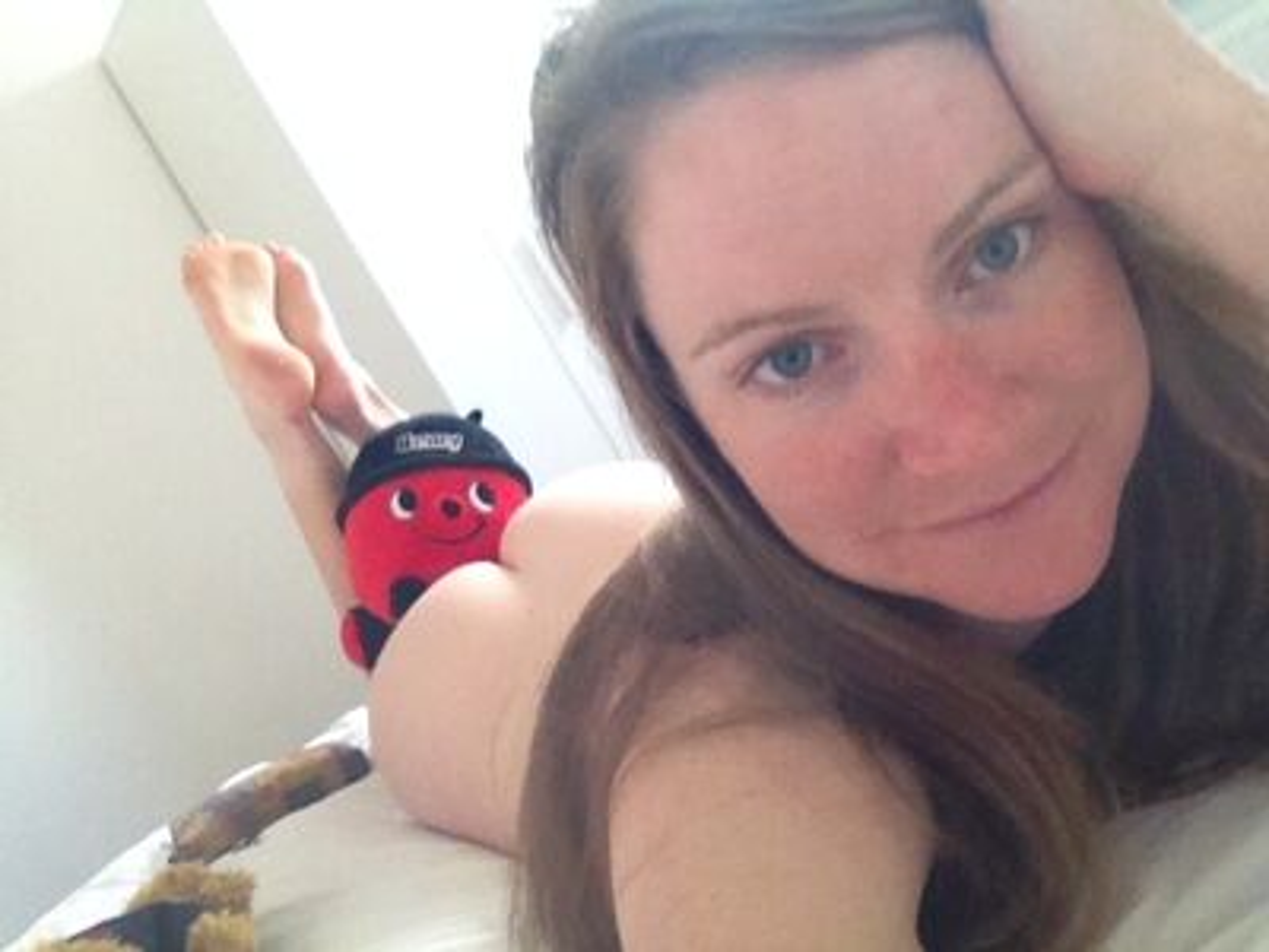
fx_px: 1283
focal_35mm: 35
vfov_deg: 40.7
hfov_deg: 52.6
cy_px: 476
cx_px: 634
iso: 160
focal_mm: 1.85
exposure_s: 1/40
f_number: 2.4
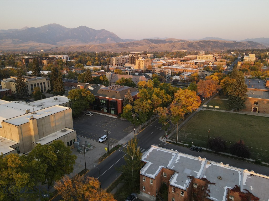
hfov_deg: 71.6
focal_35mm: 24
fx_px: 187
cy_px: 100
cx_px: 134
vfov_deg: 56.8
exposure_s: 1/15
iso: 210
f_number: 2.8
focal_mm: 4.5
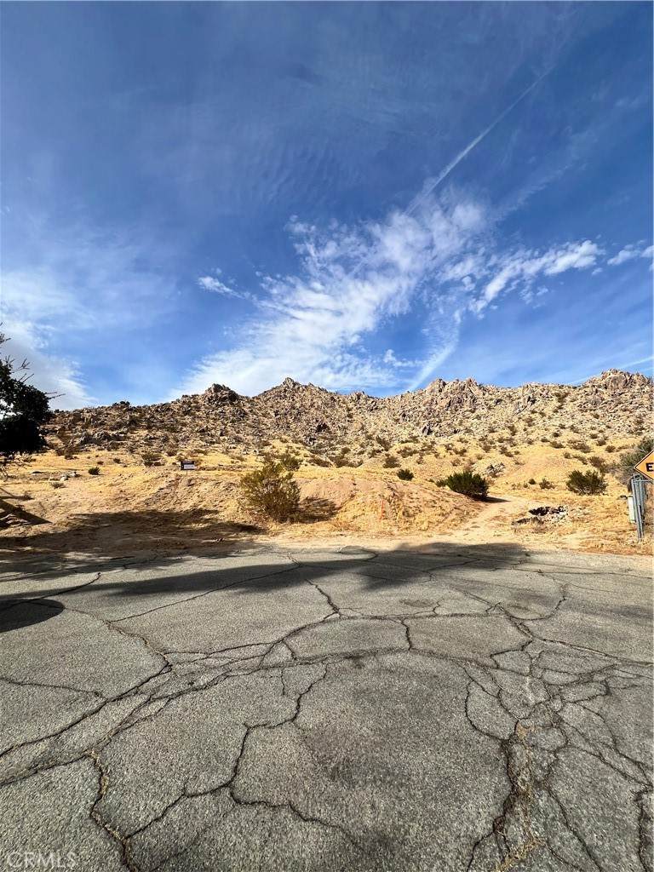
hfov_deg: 89.9
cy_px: 436
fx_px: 327
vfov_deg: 106.2
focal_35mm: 13
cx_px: 327
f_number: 1.8
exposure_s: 1/2481
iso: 32
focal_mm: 1.57
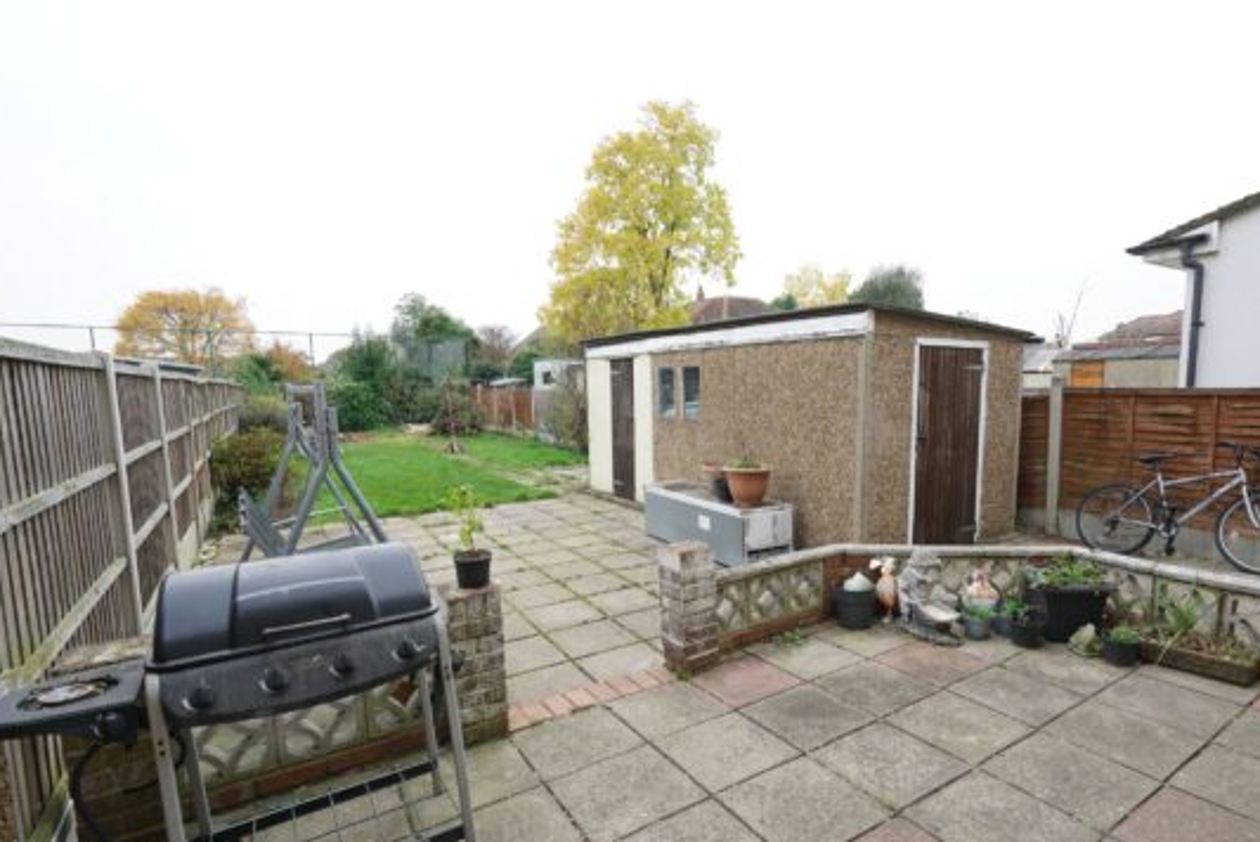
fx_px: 630
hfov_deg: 89.7
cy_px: 461
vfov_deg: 67.3
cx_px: 695
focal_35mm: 18
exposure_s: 1/100
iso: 400
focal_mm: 16
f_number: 7.1
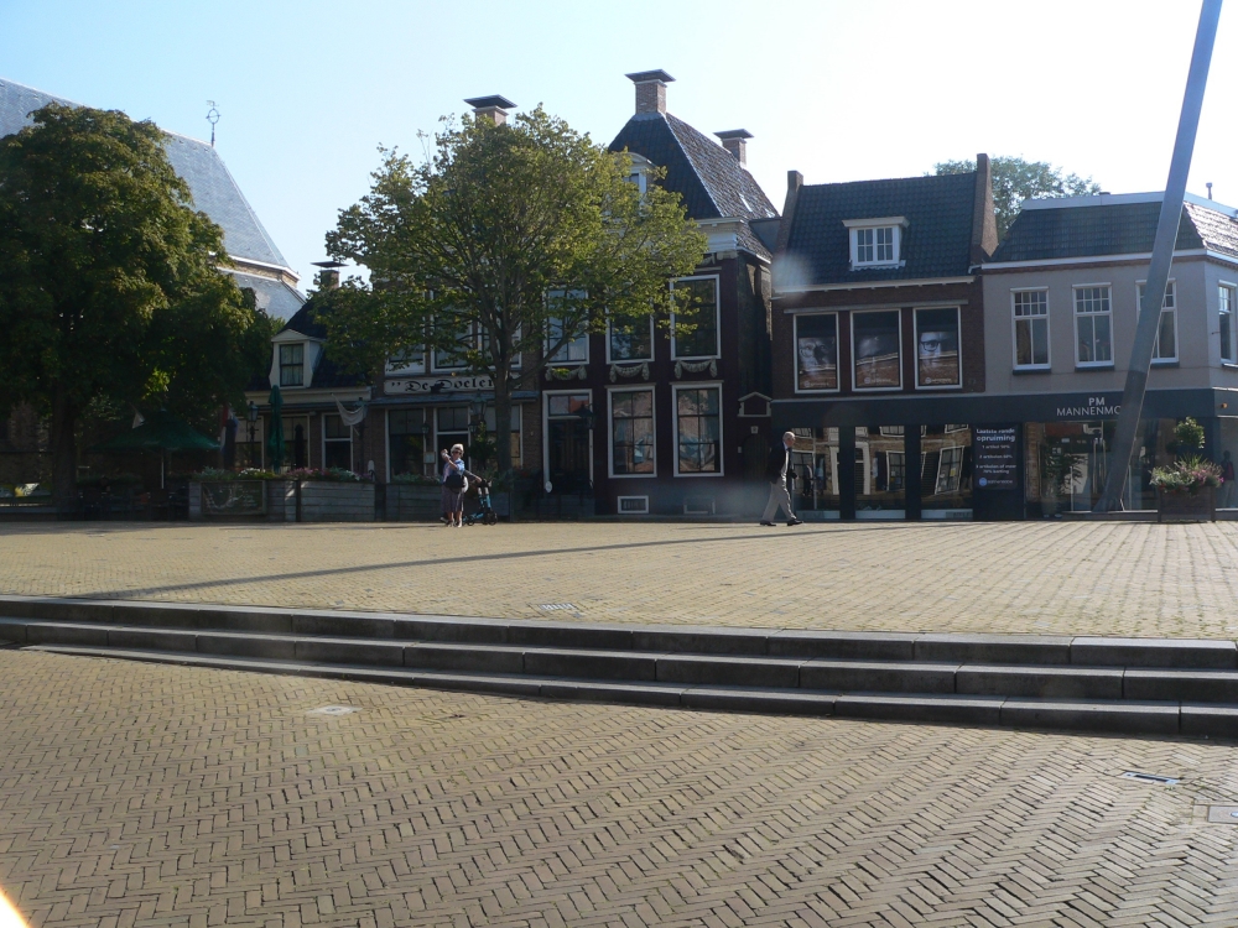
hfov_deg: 51.4
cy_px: 464
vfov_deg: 39.7
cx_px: 619
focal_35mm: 36
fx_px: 1287
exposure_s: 1/400
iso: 80
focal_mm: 6
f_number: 4
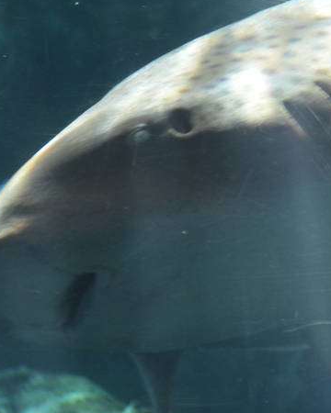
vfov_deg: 7.0
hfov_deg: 5.6
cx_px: 549
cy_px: 202
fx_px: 3363
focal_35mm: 275
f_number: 5.6
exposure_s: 1/125
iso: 280
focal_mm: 55
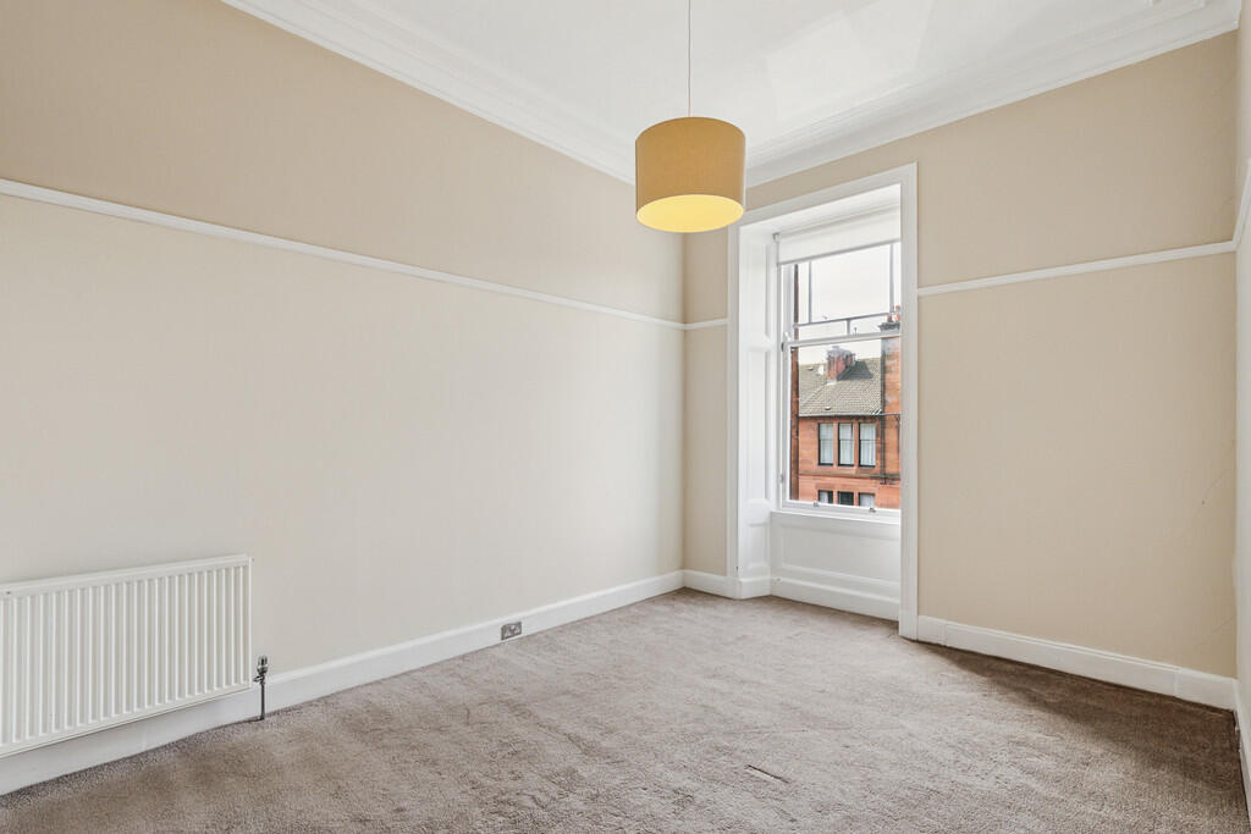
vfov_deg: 73.8
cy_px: 417
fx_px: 556
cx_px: 626
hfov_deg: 96.7
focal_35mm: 16
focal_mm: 16
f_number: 8
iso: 640
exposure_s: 1/100
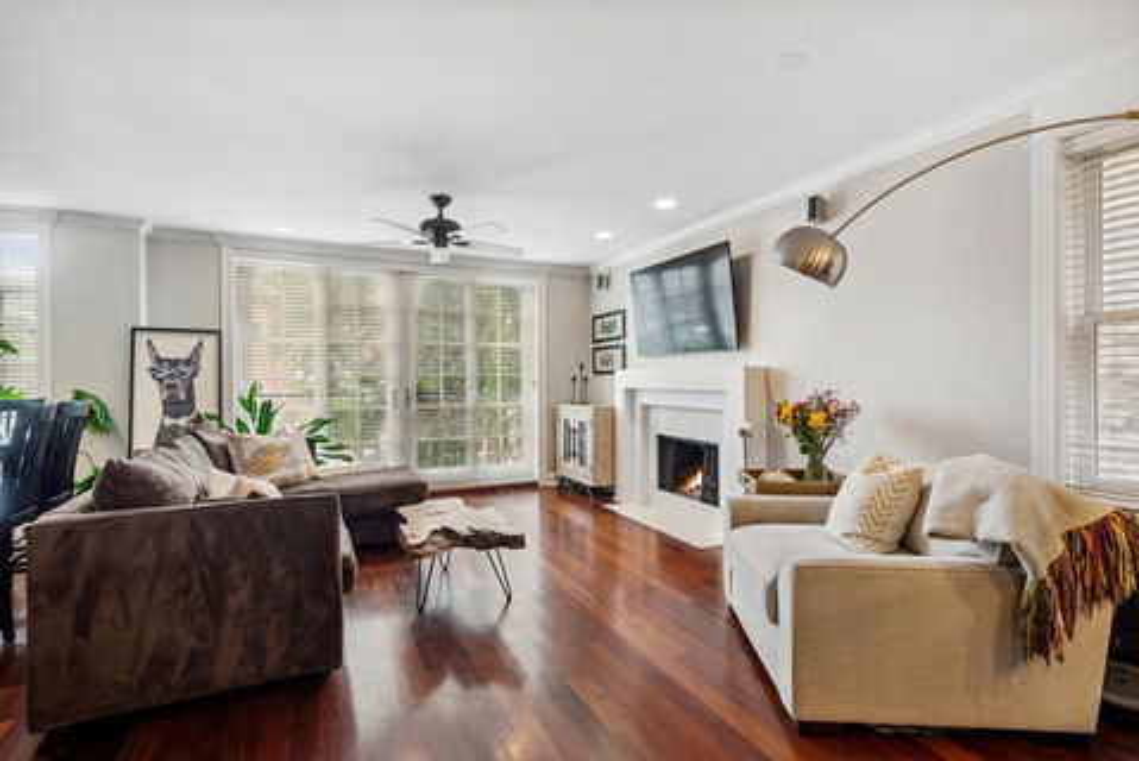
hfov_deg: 93.2
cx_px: 570
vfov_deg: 70.5
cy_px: 380
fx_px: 538
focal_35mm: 17
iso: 200
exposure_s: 1/2
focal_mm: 17
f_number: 8
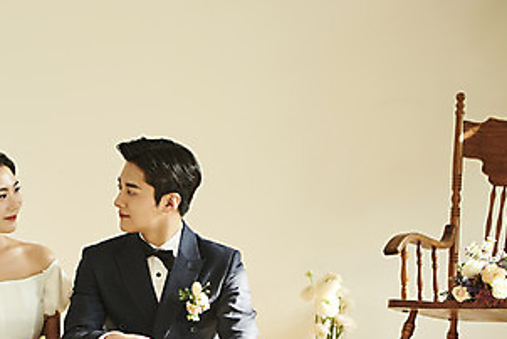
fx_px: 1818
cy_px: 310
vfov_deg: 10.6
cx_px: 71
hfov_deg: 15.7
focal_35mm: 129
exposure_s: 1/125
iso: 250
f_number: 4
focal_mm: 65
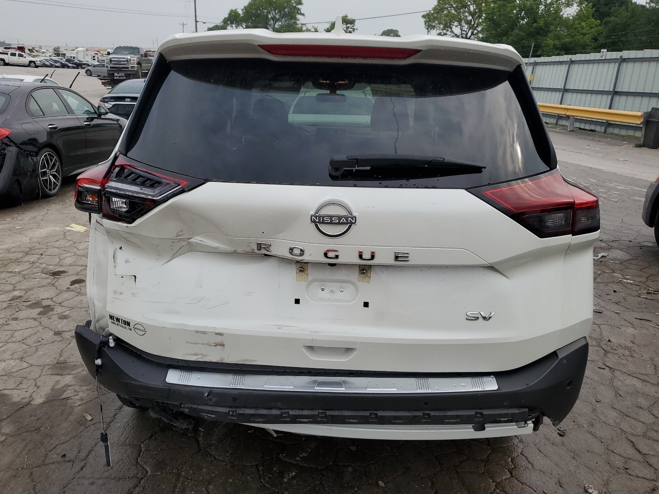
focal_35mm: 27
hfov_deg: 65.3
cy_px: 251
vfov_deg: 51.4
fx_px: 514
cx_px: 321
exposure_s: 1/2500
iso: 50
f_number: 1.5
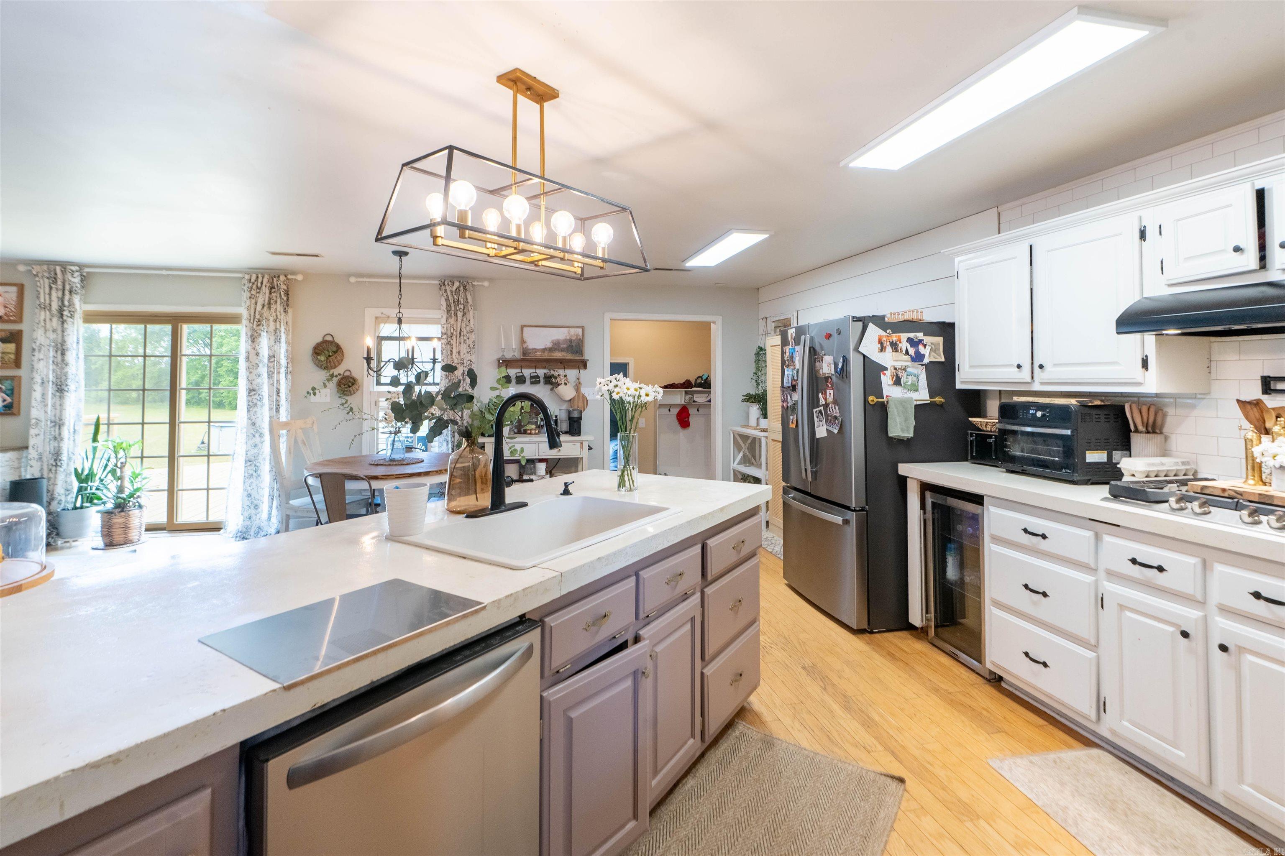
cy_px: 428
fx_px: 571
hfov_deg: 96.7
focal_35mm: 16
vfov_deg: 73.7
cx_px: 642
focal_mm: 16
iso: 400
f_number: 8
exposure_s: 1/320
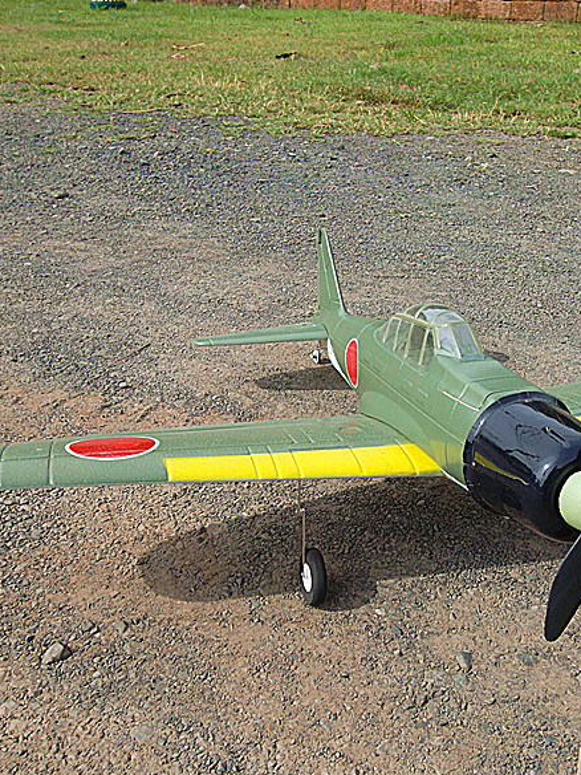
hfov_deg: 38.3
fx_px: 828
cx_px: 377
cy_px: 386
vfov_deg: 50.1
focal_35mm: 37
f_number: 3.5
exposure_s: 1/500
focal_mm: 4.9
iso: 80
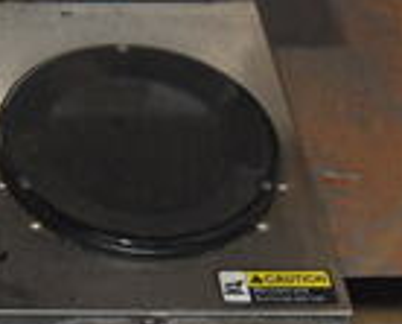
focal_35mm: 112
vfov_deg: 12.9
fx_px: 1335
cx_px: -52
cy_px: -204
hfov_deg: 16.5
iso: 200
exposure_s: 1/30
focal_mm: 18
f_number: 5.6
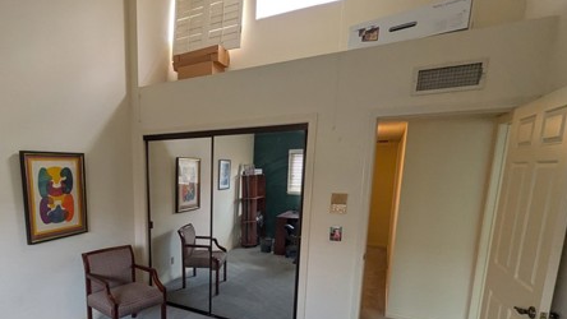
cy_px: 225
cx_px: 184
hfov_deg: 78.3
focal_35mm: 22
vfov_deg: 50.1
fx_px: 331
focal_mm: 1.85
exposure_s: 1/51
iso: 211
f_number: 2.2
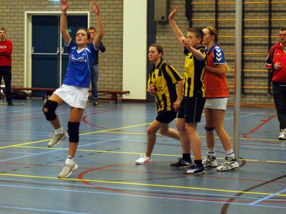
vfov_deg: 13.6
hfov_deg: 17.9
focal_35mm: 109
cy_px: 81
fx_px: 900
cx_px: 65
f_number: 2.8
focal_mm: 40
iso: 1600
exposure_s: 1/160
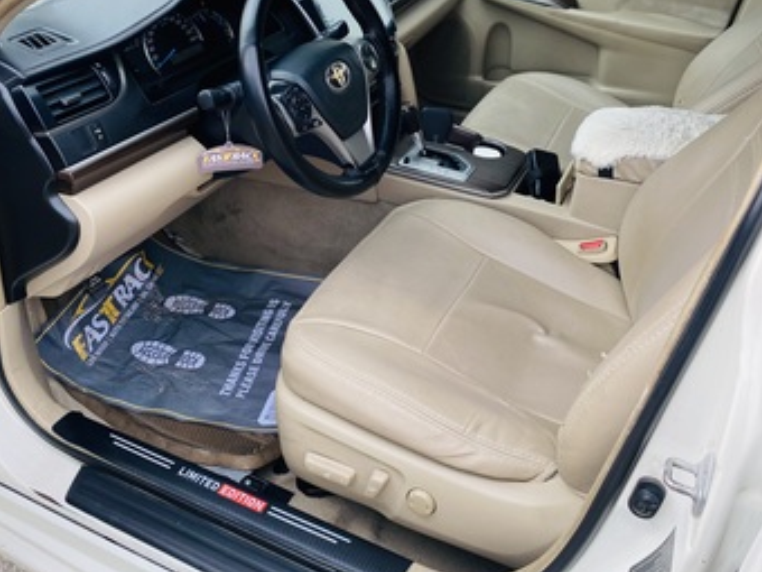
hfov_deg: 52.6
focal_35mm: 35
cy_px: 127
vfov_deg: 39.3
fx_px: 770
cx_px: 382
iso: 32
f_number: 1.8
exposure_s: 1/192
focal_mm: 4.25
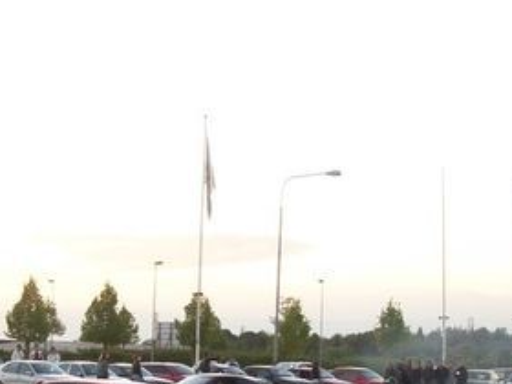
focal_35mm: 103
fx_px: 1523
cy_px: 430
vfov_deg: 14.0
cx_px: 218
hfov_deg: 19.1
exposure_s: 1/100
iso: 80
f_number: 3
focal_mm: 7.6
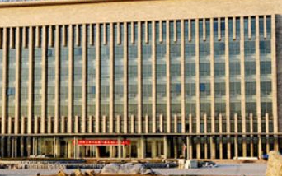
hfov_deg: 25.8
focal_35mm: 80
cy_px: 97
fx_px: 615
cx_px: 108
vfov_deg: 16.3
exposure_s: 1/250
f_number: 8
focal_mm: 42
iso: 250
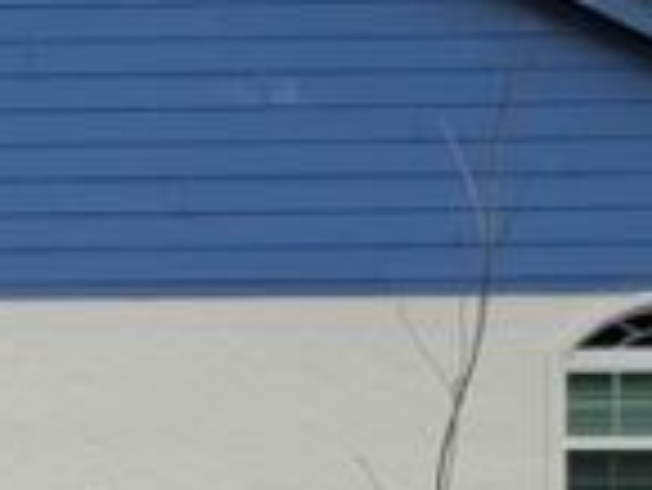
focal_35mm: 183
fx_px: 3450
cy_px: 499
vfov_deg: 8.1
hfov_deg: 9.2
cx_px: -1102
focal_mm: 5.4
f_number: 1.8
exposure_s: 1/2192
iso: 40
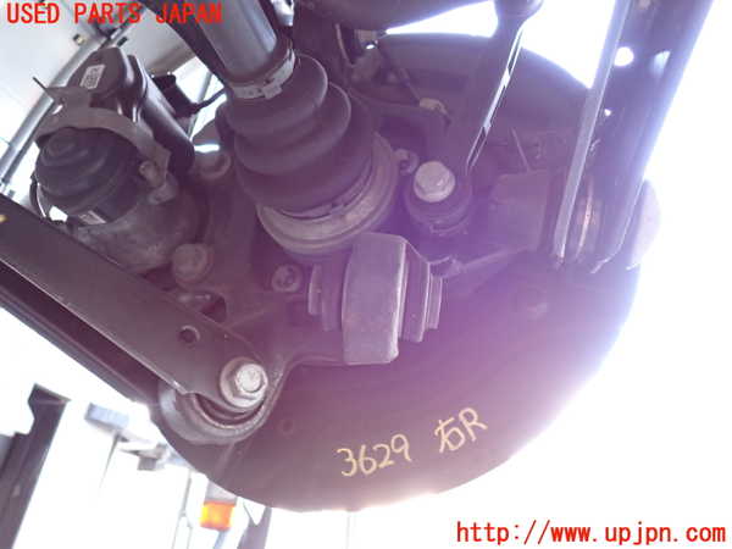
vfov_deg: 49.7
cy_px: 274
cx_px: 366
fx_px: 592
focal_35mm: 28
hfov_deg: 63.4
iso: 400
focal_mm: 5.05
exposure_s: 1/30
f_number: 2.2
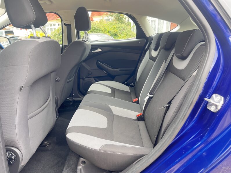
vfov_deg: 53.1
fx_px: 174
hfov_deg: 67.3
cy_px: 86
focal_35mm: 26
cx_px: 116
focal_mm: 5.7
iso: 125
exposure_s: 1/96
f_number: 1.5
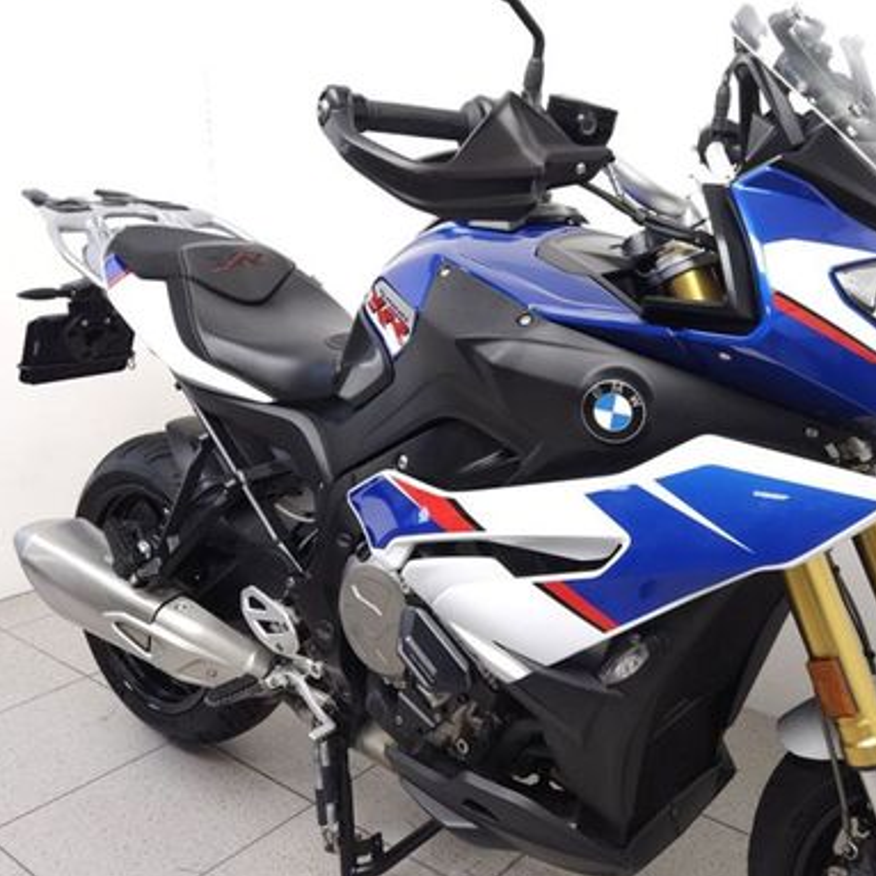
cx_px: 565
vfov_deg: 48.2
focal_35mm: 34
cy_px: 364
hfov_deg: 47.8
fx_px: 973
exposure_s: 1/50
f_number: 1.8
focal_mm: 5.4
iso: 125
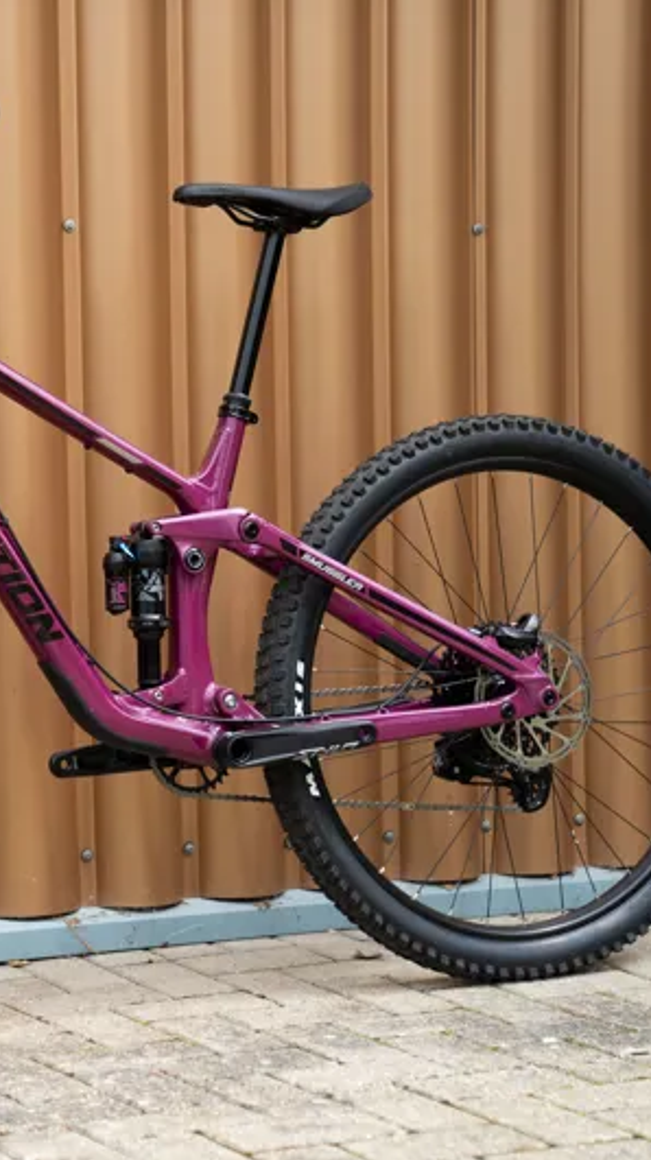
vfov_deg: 23.7
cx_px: -79
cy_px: 580
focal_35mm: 90
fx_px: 2767
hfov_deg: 13.1
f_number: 2.8
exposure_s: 1/1000
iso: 160
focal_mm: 57
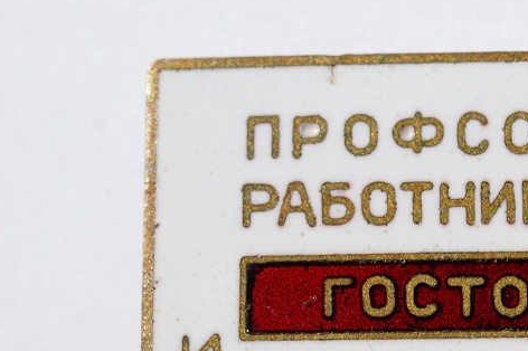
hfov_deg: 19.2
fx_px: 1510
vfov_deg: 13.2
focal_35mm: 103
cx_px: 555
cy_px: 252
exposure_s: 1/250
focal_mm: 30
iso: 100
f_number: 13
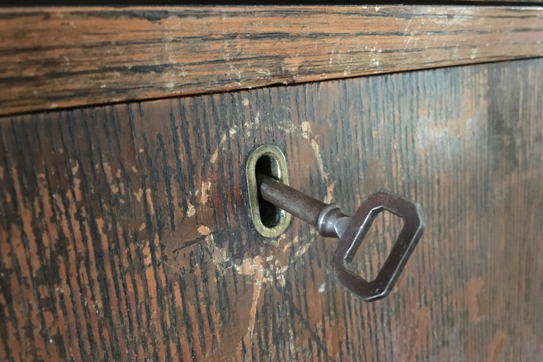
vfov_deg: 42.2
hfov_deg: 60.3
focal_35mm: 31
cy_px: 209
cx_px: 264
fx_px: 468
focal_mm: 4.15
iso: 500
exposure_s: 1/15
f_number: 2.2
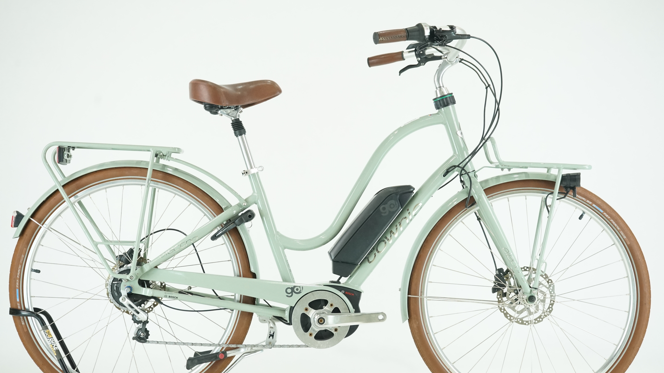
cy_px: 204
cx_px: 332
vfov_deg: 19.4
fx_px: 1092
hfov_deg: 33.8
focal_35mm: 62
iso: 2500
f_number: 6.3
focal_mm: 59
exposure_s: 1/200
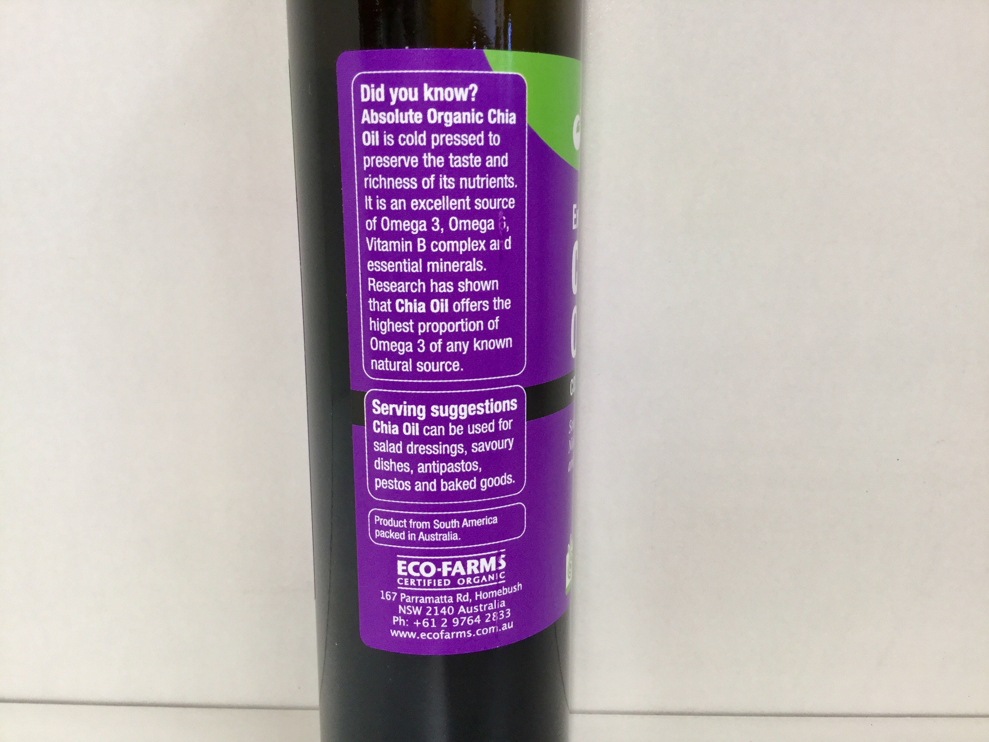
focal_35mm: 31
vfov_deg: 45.4
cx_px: 494
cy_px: 371
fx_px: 886
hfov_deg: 58.4
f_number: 2.4
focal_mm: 3.3
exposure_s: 1/33
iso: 80
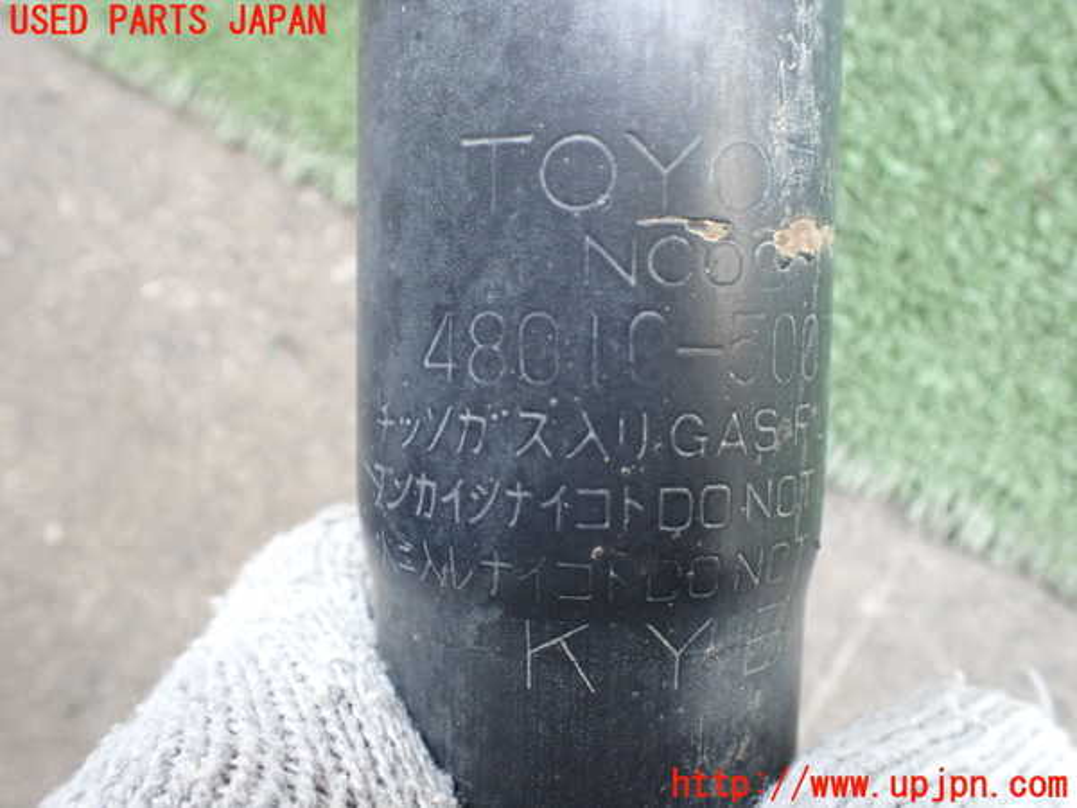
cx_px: 538
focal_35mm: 30
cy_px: 404
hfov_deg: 60.0
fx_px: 933
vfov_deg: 46.8
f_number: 2.3
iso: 400
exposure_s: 1/125
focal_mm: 5.4
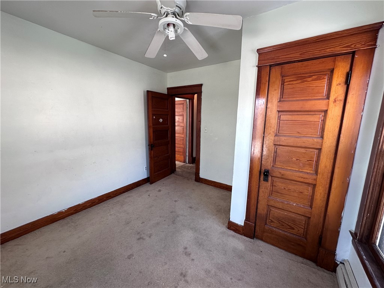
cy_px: 144
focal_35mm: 14
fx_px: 155
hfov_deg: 102.1
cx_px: 192
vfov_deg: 85.7
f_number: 2.2
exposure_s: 1/120
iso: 160
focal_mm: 2.22
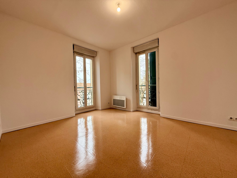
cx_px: 118
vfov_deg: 85.7
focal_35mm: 14
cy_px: 89
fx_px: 96
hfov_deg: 102.1
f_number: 2.2
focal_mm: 2.22
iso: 100
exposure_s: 1/99
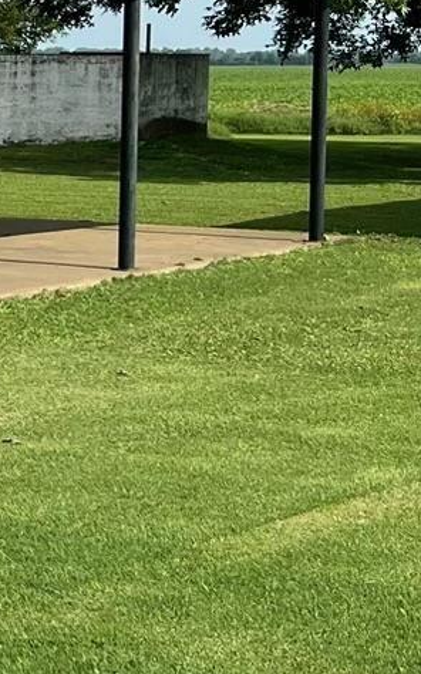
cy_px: 209
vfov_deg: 17.5
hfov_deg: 9.3
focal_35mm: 119
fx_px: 2186
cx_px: -715
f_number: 1.5
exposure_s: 1/4274
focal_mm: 5.7
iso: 50
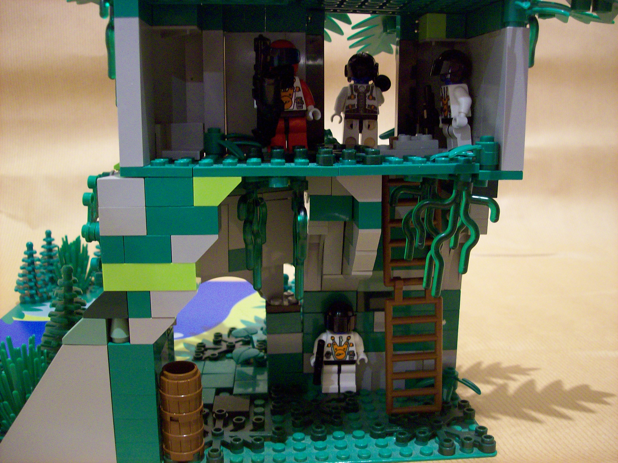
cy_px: 232
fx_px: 642
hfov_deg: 51.4
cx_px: 309
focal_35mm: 36
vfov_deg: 39.6
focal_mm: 6
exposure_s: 1/8
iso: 160
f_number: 2.7
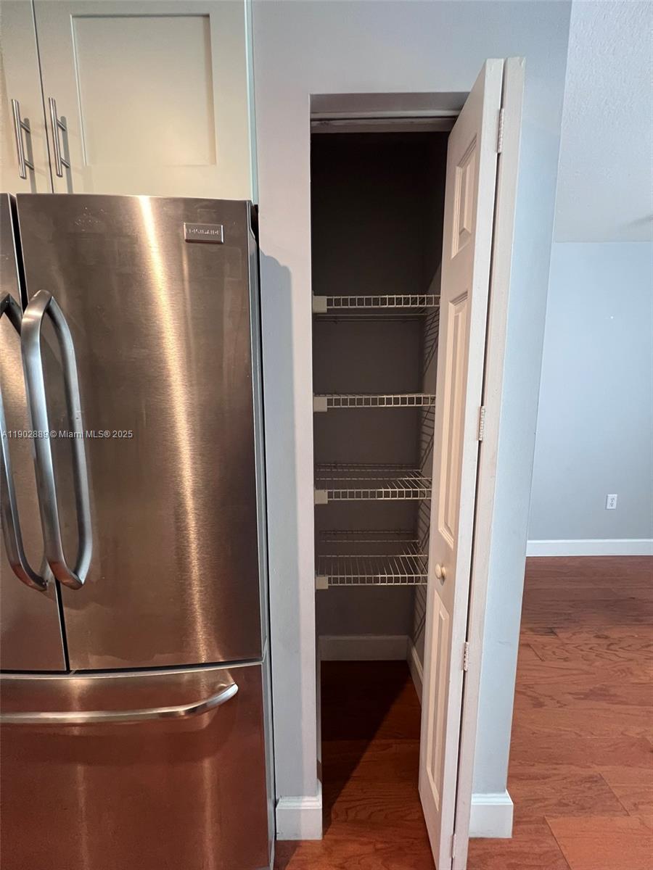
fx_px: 327
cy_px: 435
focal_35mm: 13
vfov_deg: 106.2
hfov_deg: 89.9
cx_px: 326
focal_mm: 1.57
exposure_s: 1/60
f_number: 1.8
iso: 500
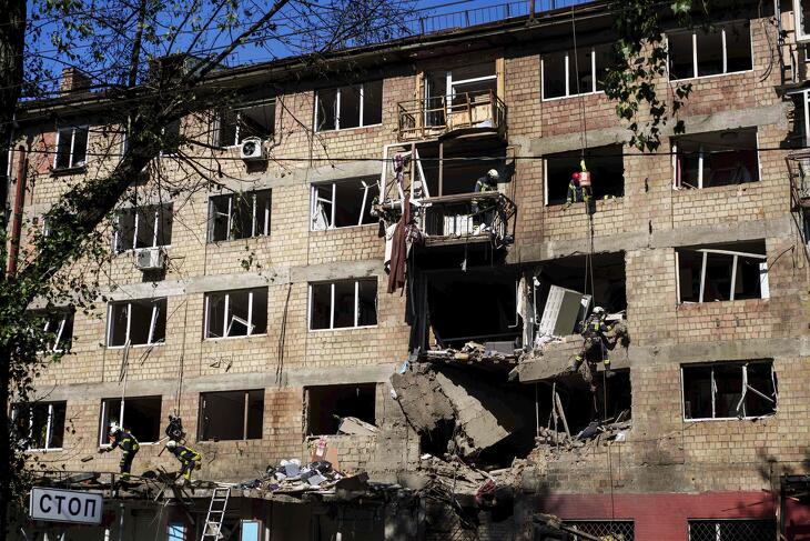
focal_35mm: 55
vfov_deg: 24.6
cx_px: 405
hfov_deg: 36.2
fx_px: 1238
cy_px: 270
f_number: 3.5
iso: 125
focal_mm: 55
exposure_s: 1/3200
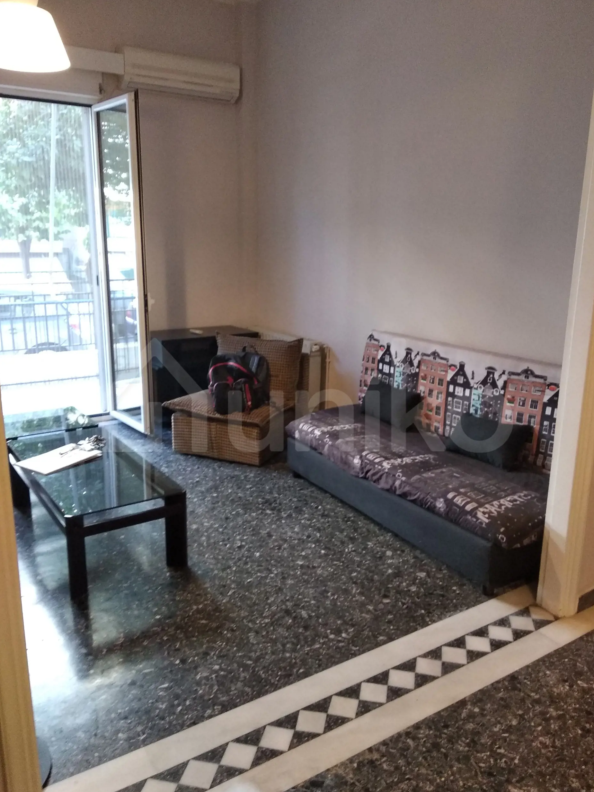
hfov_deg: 51.3
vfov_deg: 65.3
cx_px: 307
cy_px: 395
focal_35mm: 27
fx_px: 618
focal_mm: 3.81
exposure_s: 1/25
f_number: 2.2
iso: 800
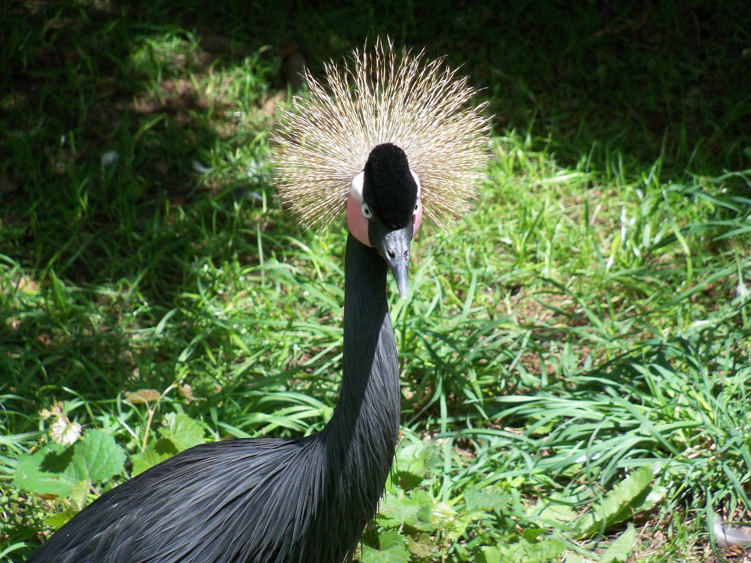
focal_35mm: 286
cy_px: 282
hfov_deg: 6.9
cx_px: 376
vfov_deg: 5.2
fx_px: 6205
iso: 400
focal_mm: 50.6
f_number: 4.5
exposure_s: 1/1250
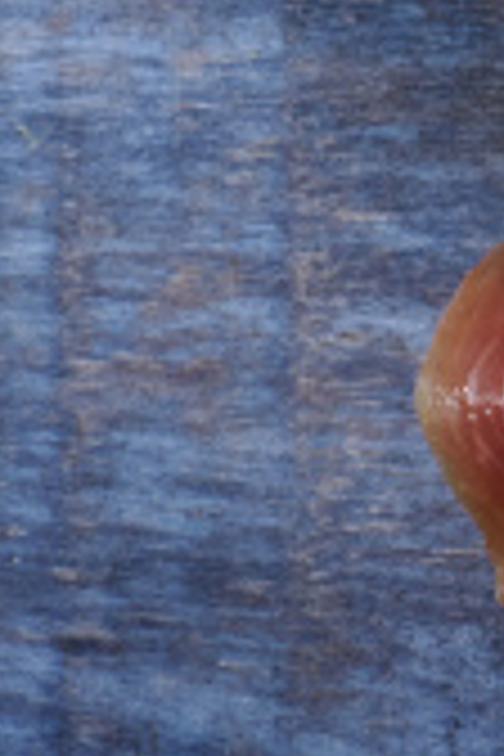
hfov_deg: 4.4
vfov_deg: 6.8
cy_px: -515
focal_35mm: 298
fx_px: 6258
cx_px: 1696
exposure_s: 1/200
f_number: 10
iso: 250
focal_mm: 50
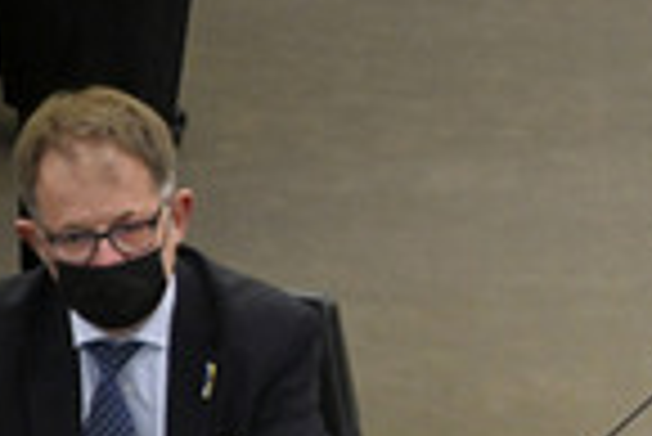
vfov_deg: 0.9
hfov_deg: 1.3
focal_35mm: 1547
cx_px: 904
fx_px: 28045
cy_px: 301
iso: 5000
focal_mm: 500
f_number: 6.3
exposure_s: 1/500
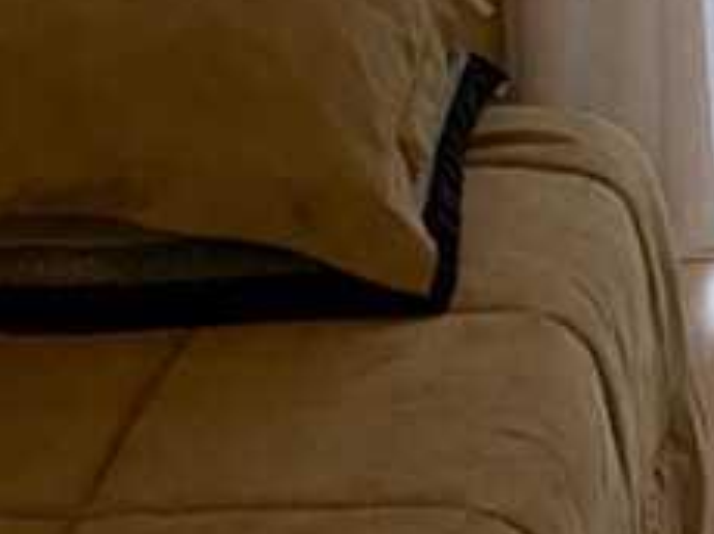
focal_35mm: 101
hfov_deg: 17.9
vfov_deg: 13.4
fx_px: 2081
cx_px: 987
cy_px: -382
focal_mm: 4.15
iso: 40
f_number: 2.2
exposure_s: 1/120
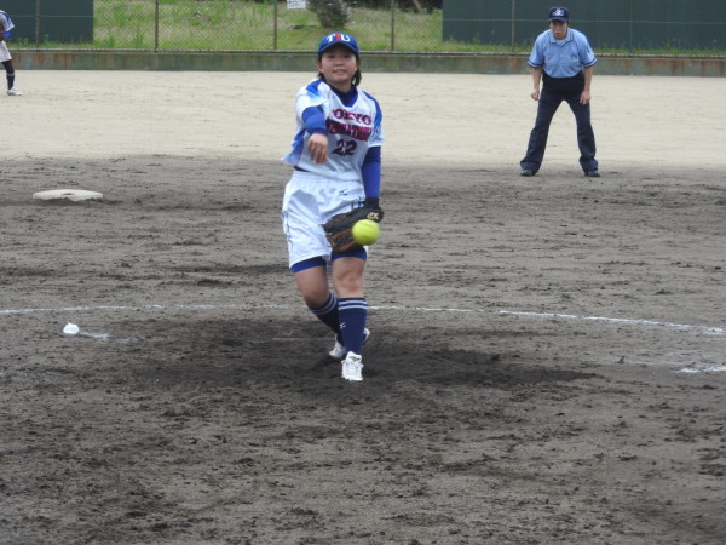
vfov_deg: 6.8
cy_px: 272
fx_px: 4614
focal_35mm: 220
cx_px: 363
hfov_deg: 9.0
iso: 100
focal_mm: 39.4
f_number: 5.3
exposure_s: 1/250
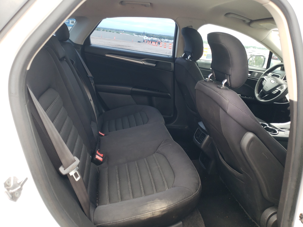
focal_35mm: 26
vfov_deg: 53.1
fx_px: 228
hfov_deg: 67.3
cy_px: 114
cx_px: 152
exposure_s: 1/147
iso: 50
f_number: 1.5
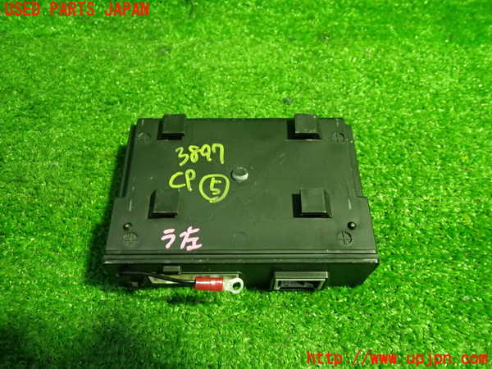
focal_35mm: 30
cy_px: 184
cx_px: 246
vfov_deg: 46.8
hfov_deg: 60.0
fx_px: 426
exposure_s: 1/30
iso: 400
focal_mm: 5.4
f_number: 2.3
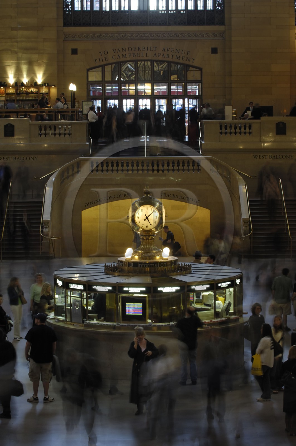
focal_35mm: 117
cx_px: 148
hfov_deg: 11.7
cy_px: 223
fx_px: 1447
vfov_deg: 17.5
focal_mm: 78
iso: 100
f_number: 10
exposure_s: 1.8
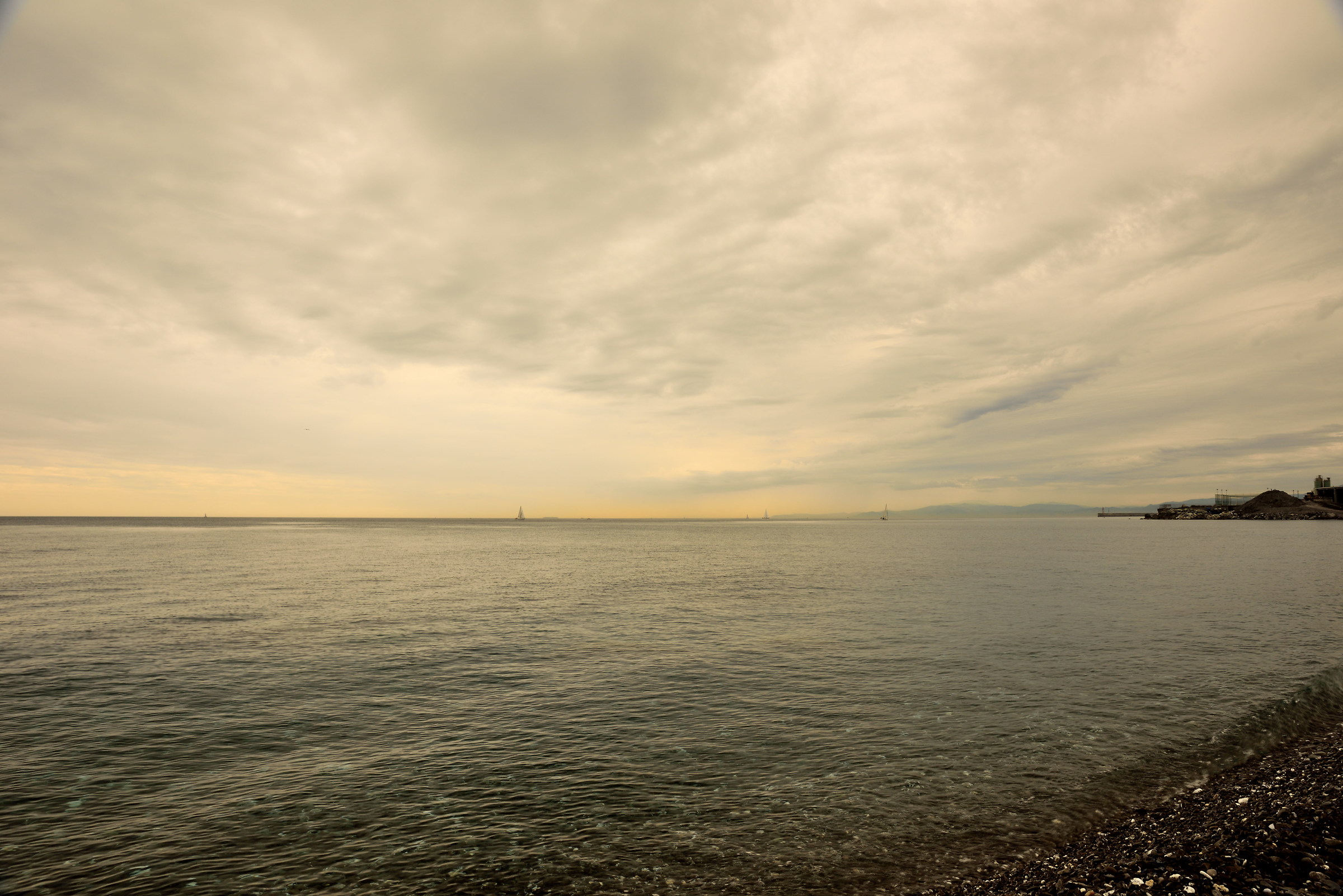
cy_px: 448
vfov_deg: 53.2
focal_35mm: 24
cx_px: 672
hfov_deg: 73.7
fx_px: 895
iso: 100
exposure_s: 1/25
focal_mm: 24
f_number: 11
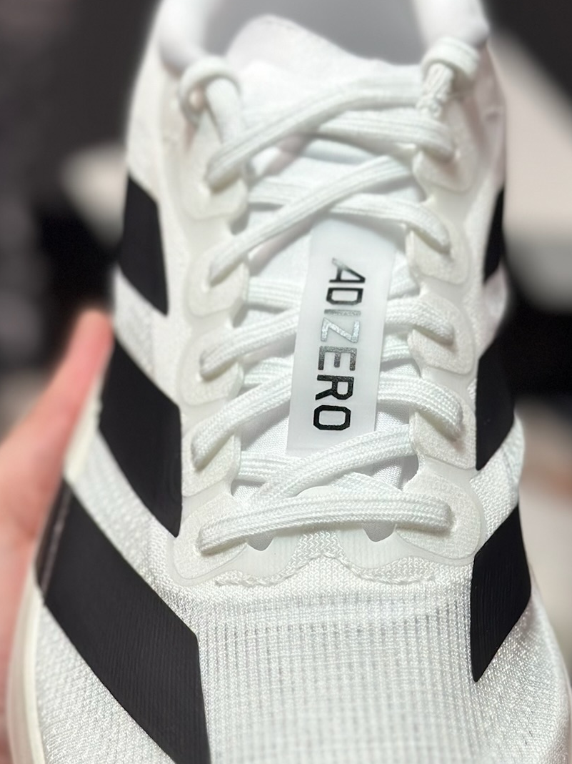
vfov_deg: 21.3
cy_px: 471
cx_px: 317
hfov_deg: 16.0
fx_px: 2028
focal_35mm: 92
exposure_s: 1/1095
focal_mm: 6.86
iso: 80
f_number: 1.78
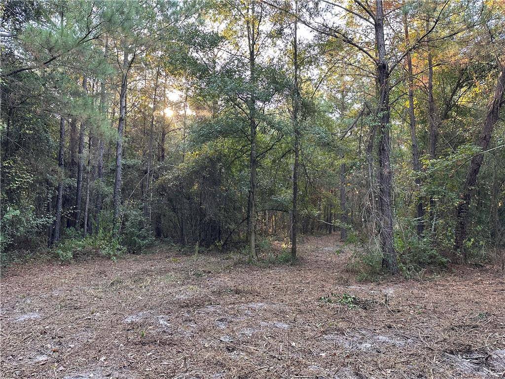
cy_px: 190
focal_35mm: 24
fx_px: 350
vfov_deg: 56.8
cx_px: 252
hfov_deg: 71.6
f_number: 1.78
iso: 200
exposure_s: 1/121
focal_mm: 6.86
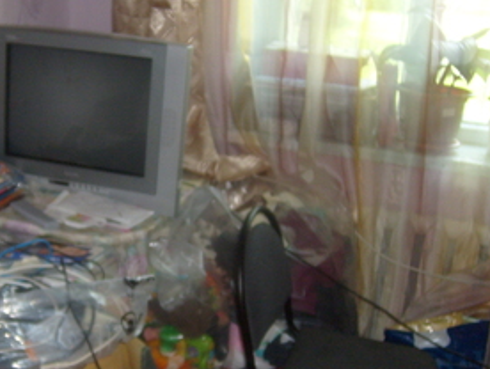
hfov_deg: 33.1
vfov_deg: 25.7
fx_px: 808
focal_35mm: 57
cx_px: 126
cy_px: 232
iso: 100
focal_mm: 5.8
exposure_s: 1/45
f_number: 2.8
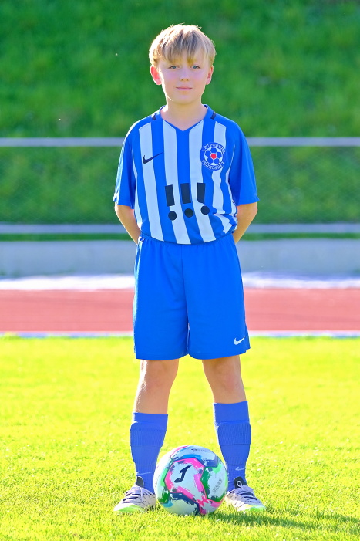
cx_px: 180
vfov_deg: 12.4
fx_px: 2491
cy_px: 270
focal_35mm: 166
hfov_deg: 8.3
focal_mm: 110.6
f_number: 2.8
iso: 320
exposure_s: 1/680
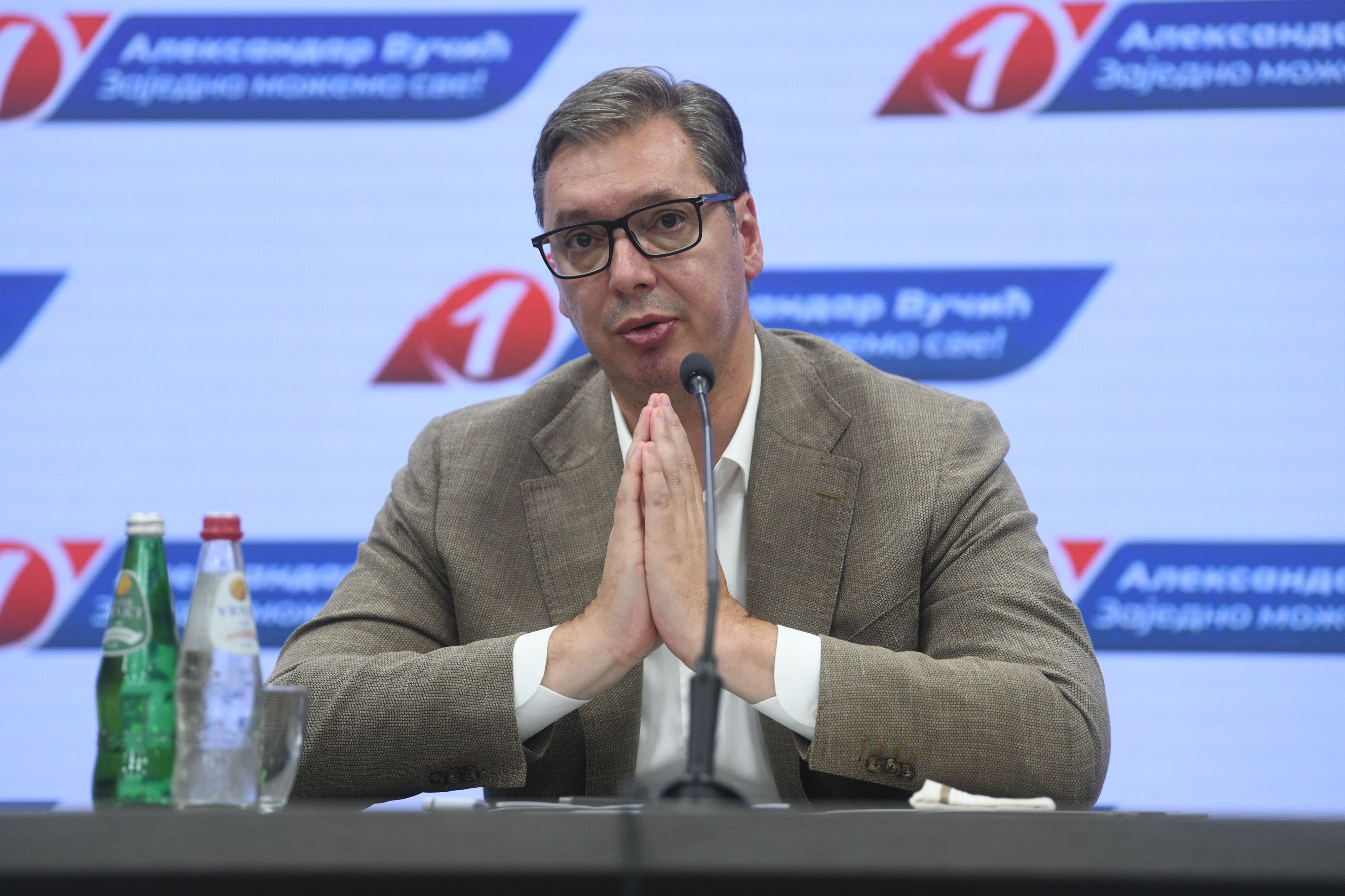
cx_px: 672
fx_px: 4483
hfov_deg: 17.1
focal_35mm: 120
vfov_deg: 11.4
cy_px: 448
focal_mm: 120
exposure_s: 1/250
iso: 1250
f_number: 2.8
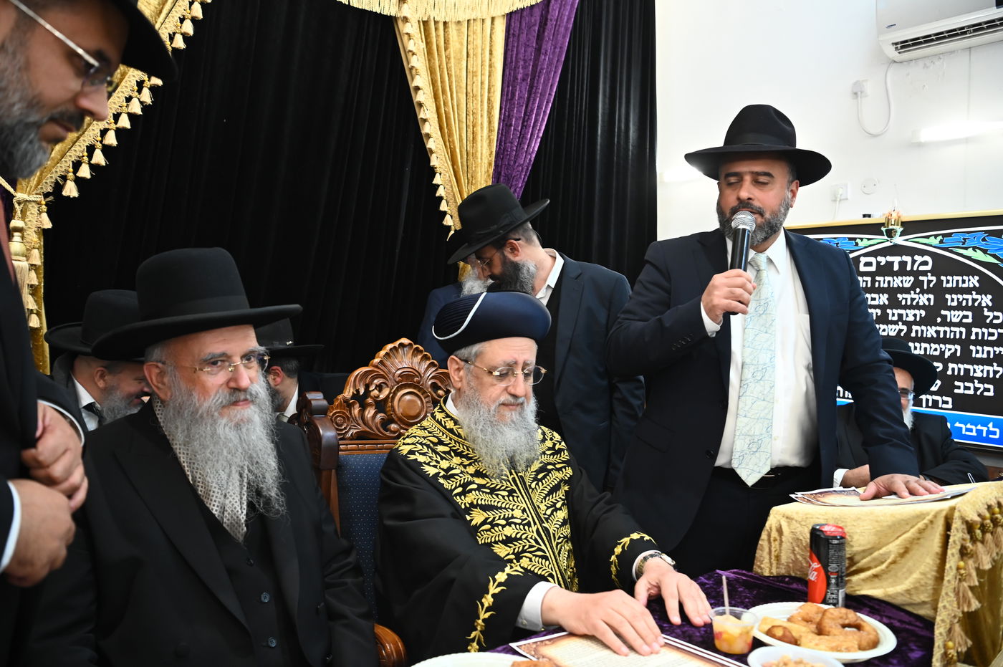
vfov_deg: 46.3
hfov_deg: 65.5
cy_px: 334
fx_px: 779
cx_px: 502
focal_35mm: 28
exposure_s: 1/160
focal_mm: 28
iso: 1600
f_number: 4
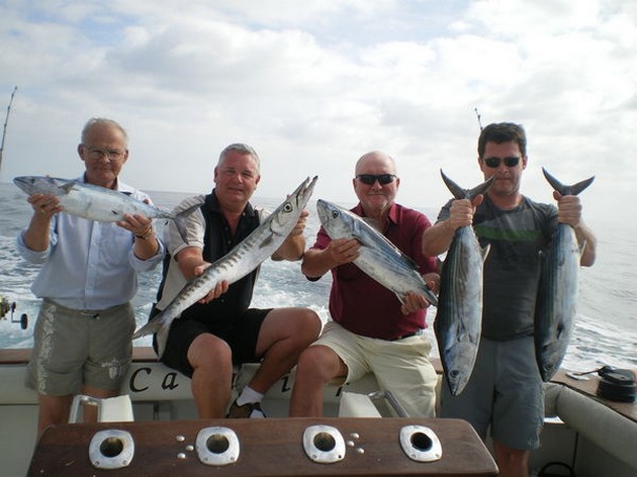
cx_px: 318
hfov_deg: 51.4
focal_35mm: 36
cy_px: 238
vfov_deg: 39.6
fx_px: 662
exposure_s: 1/400
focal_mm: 6.3
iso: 50
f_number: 4.6
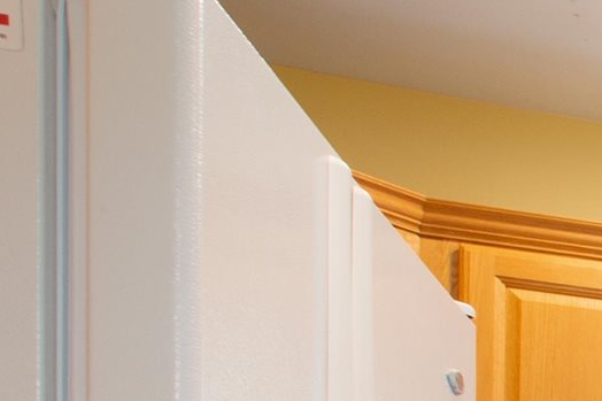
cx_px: 1727
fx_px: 1471
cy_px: 816
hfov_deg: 12.2
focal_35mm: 88
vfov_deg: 13.3
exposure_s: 1/2
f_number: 8
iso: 100
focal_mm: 10
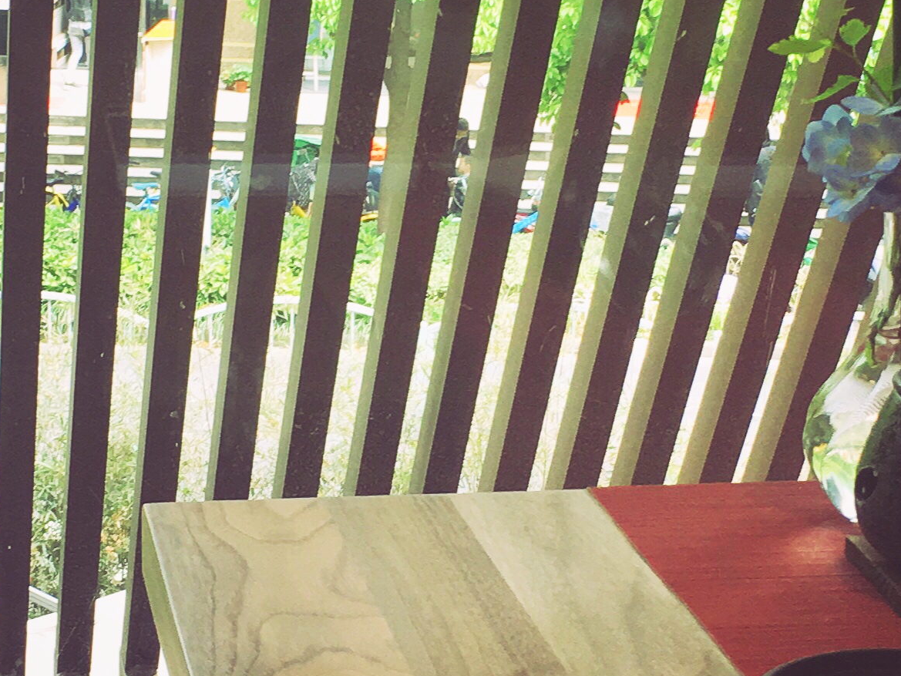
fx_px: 2603
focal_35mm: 100
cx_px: 421
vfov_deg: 14.8
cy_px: 305
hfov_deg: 19.6
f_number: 2.2
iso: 40
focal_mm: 4.15
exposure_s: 1/100
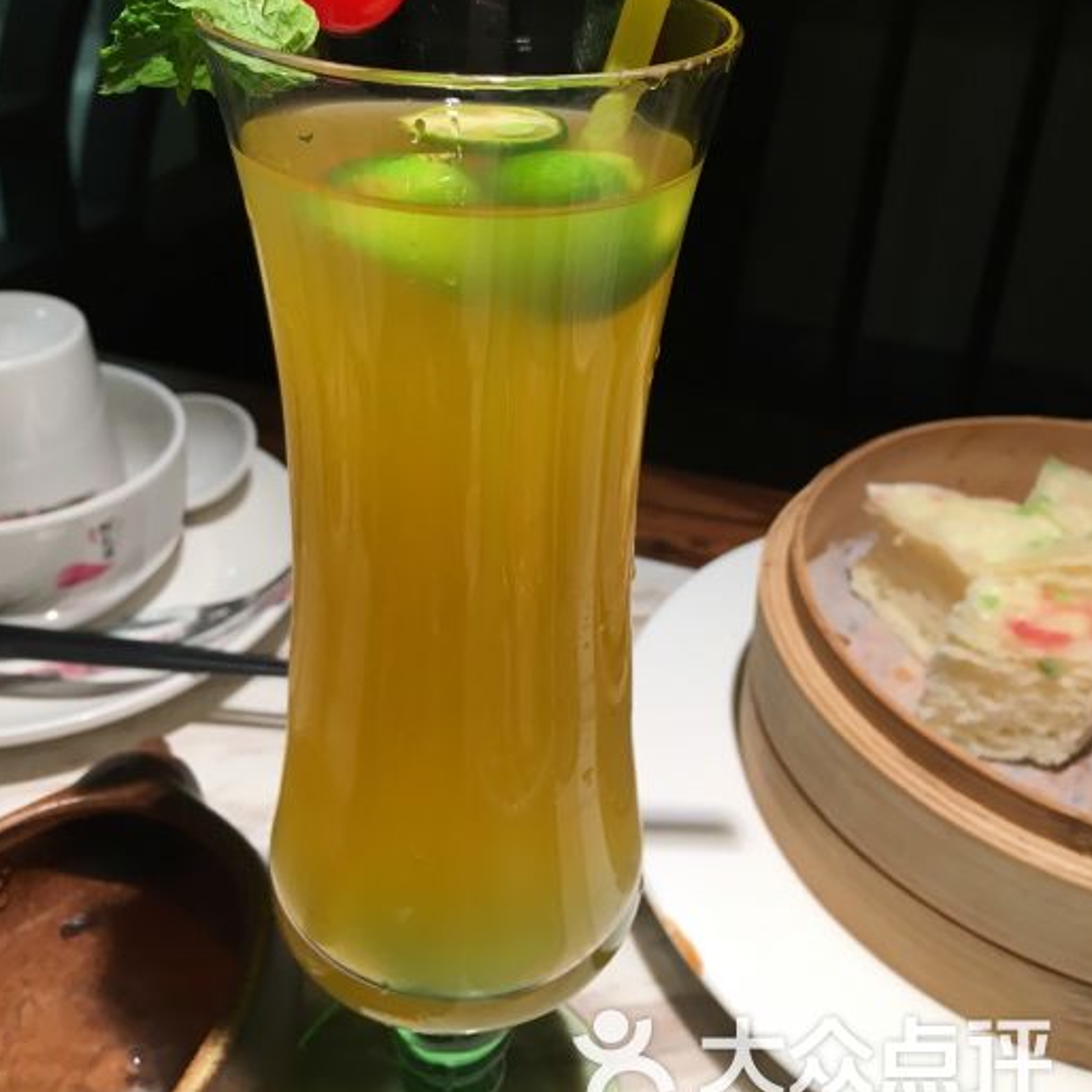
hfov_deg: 47.2
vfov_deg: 46.9
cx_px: 548
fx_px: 1249
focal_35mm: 35
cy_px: 426
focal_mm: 4.15
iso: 32
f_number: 2.2
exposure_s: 1/33
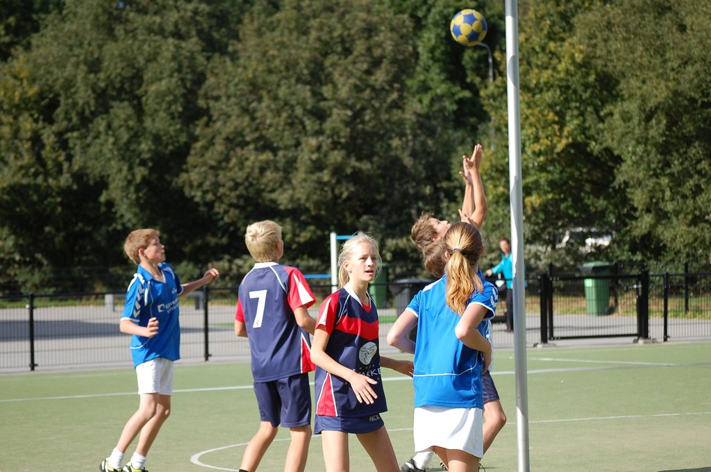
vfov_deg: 12.6
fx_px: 2130
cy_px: 236
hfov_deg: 18.9
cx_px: 356
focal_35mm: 108
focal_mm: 72
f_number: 4.2
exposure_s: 1/1000
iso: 250
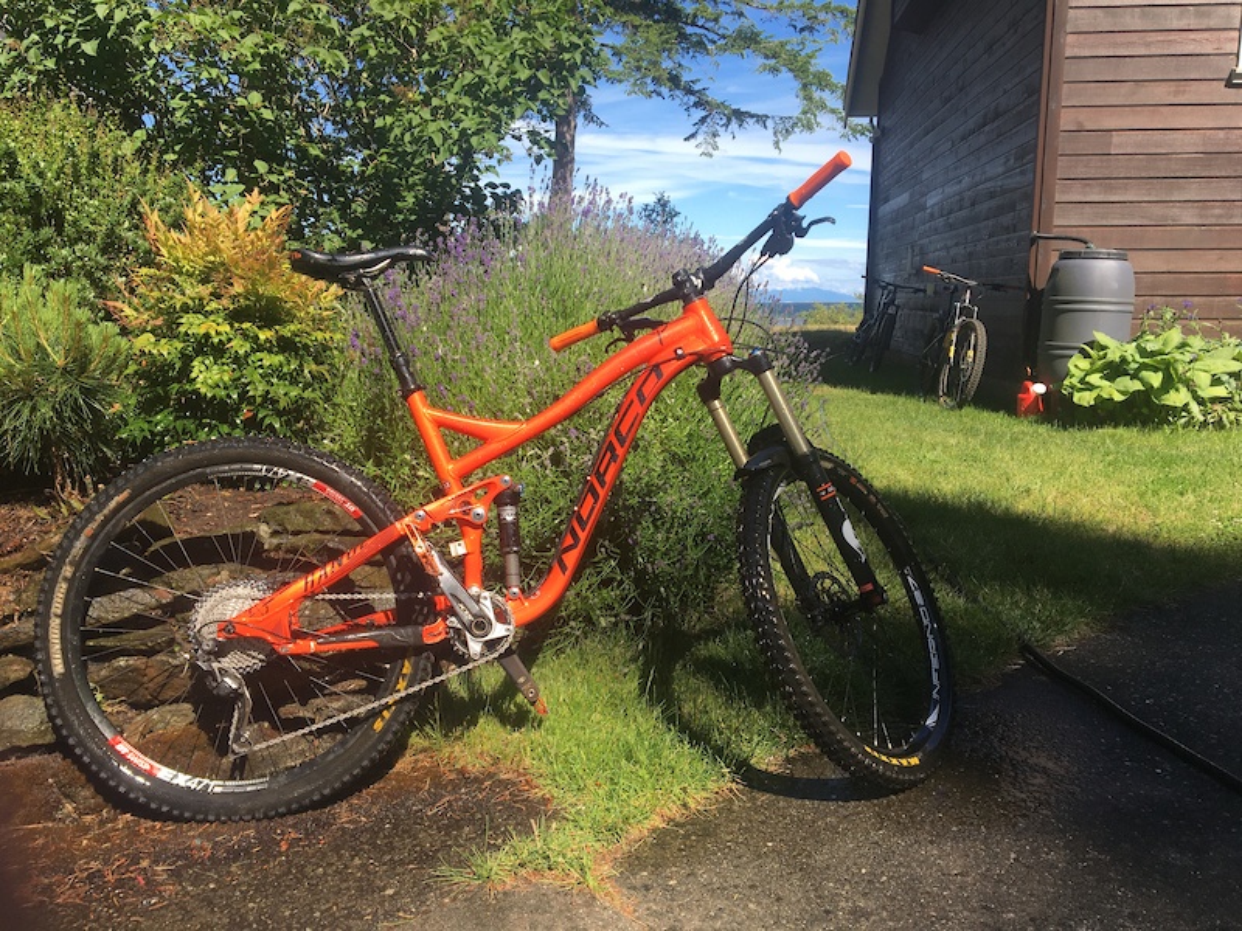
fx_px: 1041
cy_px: 466
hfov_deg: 61.7
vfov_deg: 48.2
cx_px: 621
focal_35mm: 29
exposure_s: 1/827
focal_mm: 4.15
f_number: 2.2
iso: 25
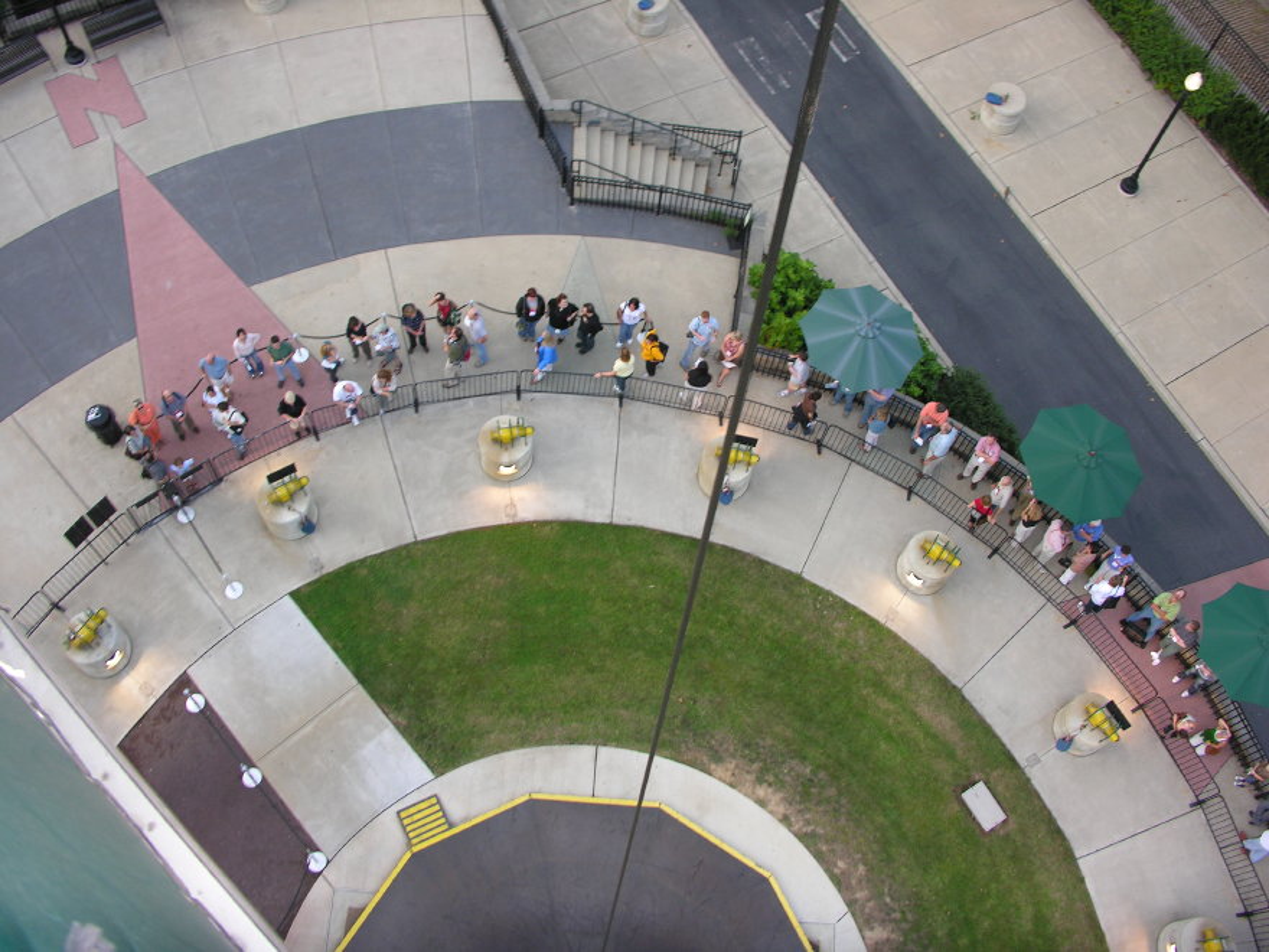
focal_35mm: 35
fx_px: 1283
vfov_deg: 40.7
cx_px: 634
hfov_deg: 52.6
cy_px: 476
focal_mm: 8.9
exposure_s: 1/30
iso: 60
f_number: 2.8
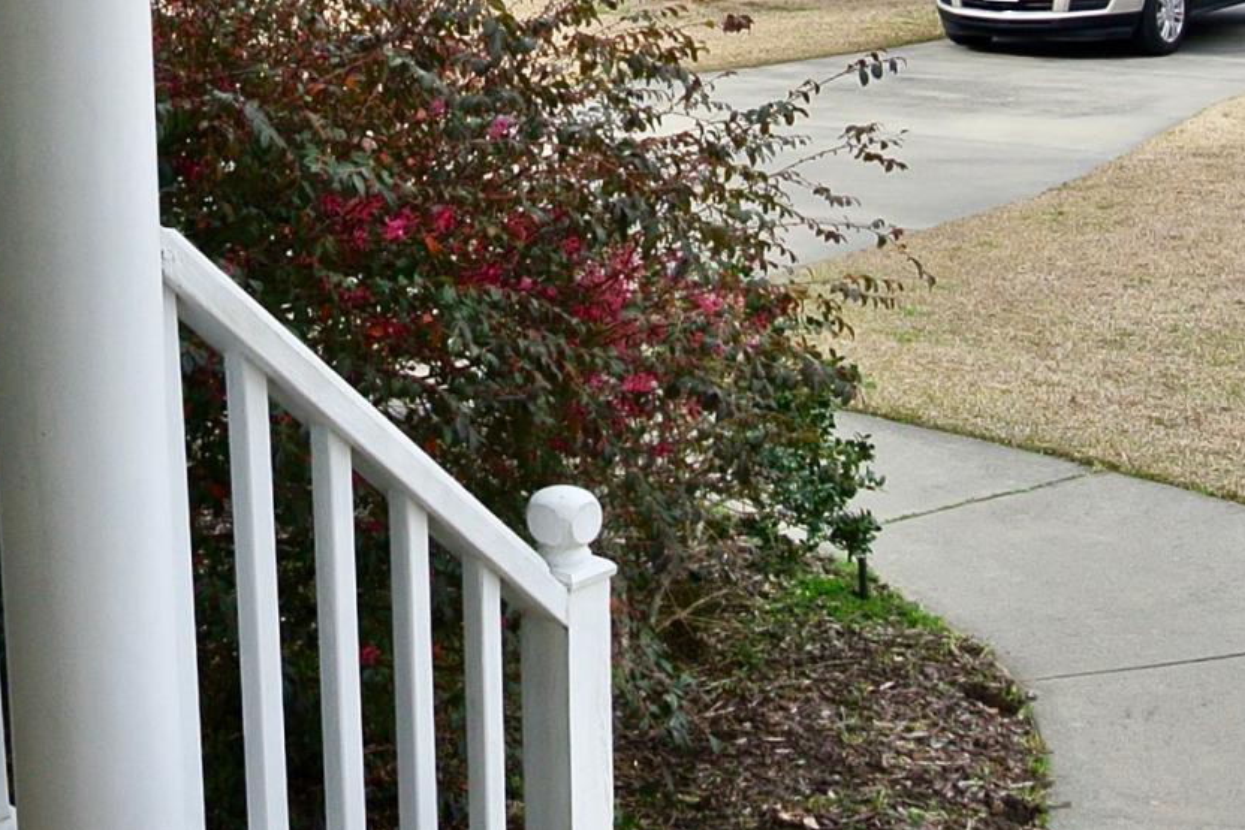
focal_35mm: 65
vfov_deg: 20.5
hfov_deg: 30.2
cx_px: 238
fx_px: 2248
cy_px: 78
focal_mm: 6.7
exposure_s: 1/320
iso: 100
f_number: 4
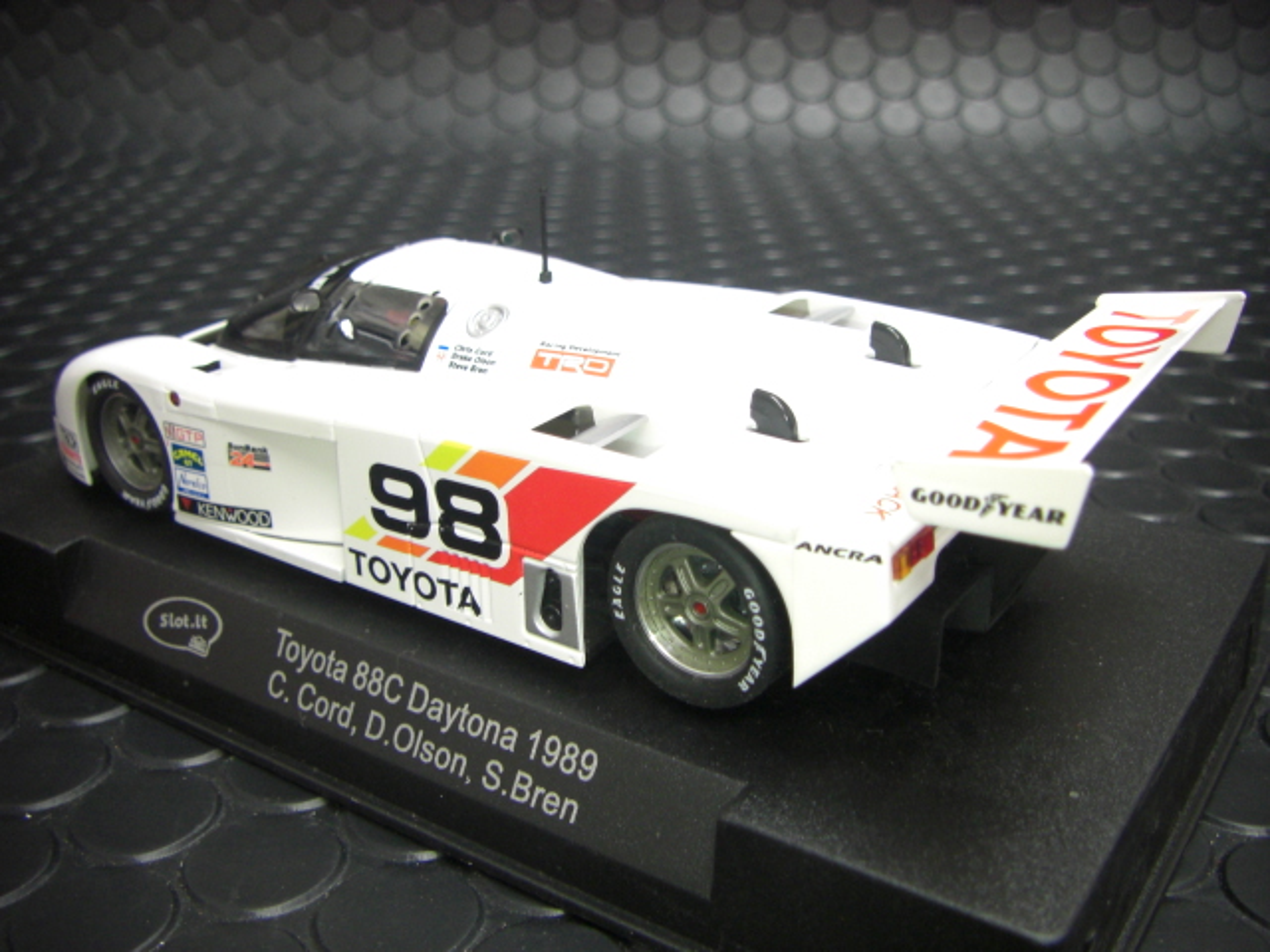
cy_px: 476
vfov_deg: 37.7
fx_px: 1394
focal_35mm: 38
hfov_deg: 49.0
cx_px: 635
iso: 200
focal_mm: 6.3
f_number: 3.4
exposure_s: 1/15
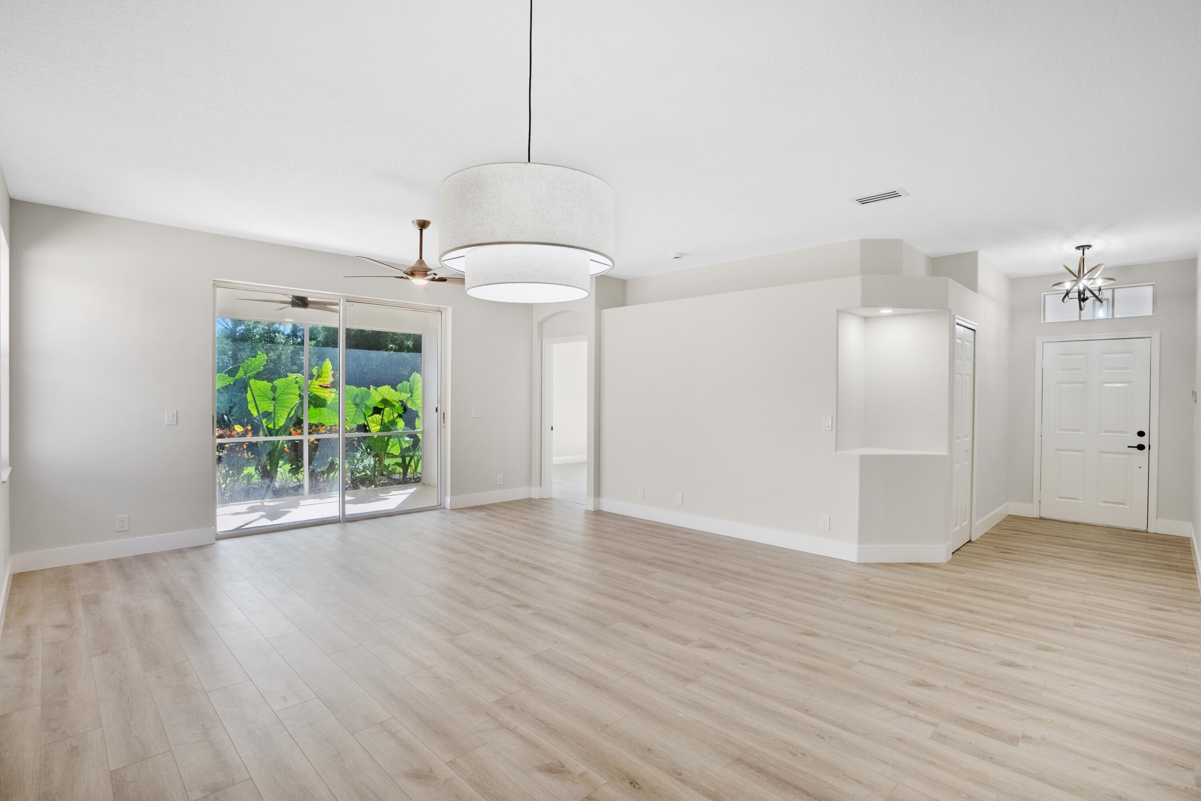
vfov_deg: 73.8
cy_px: 400
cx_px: 600
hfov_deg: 96.7
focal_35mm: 16
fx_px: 534
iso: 2000
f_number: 8
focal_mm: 16
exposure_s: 1/160
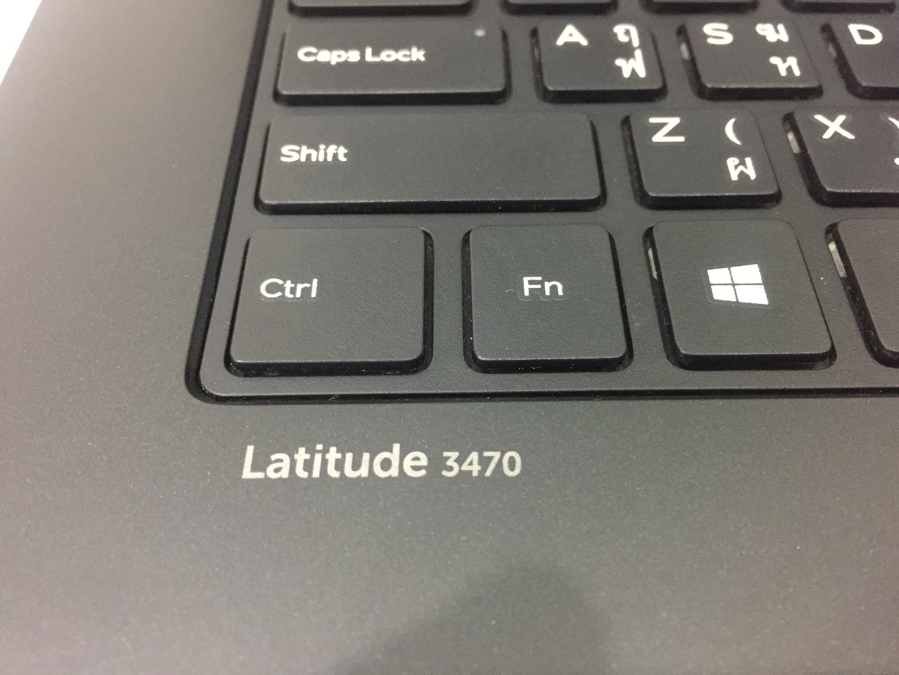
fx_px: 753
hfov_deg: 61.7
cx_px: 450
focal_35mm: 29
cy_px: 338
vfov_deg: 48.2
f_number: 2.2
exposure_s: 1/17
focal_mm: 4.15
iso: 400
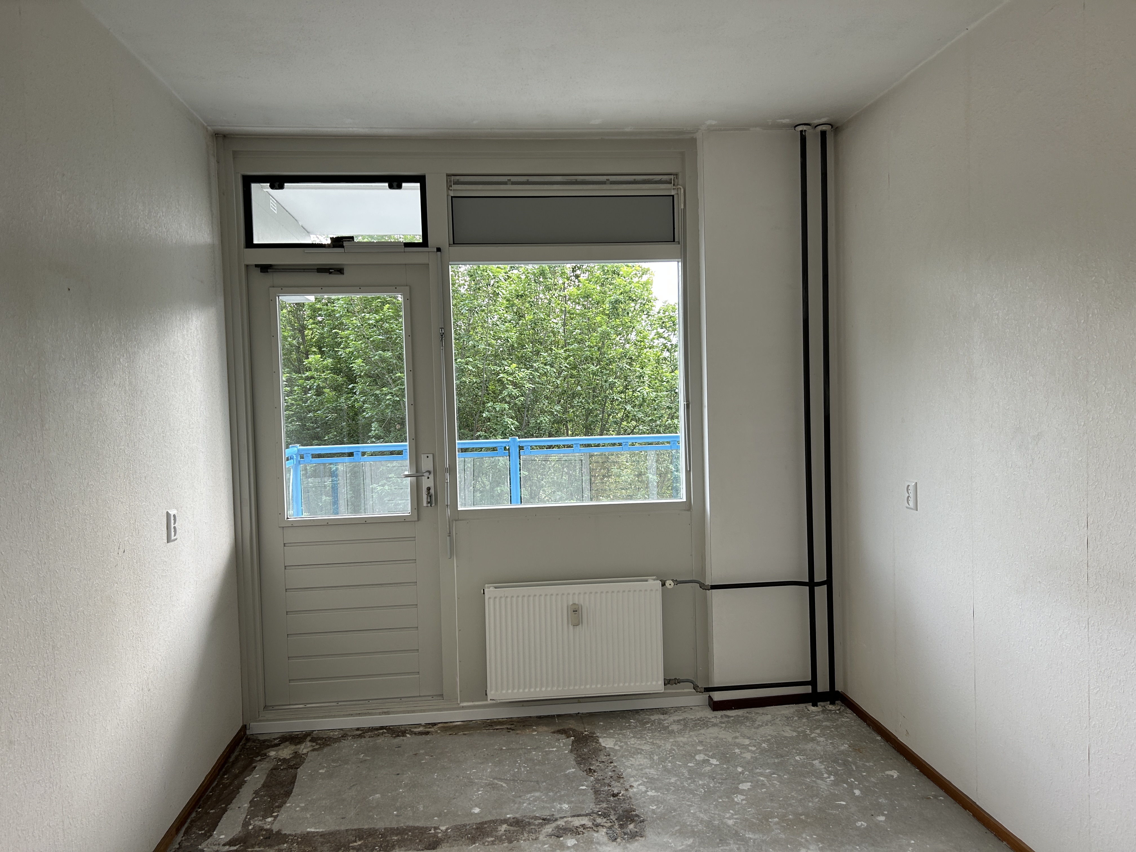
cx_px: 568
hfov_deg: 67.3
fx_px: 853
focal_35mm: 26
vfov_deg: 53.1
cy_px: 426
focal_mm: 5.7
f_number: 1.5
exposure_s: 1/121
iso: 40
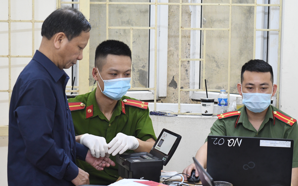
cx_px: 149
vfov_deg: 16.9
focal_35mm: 77
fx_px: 625
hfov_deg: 26.8
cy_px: 98
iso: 3200
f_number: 4
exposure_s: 1/200
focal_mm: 50
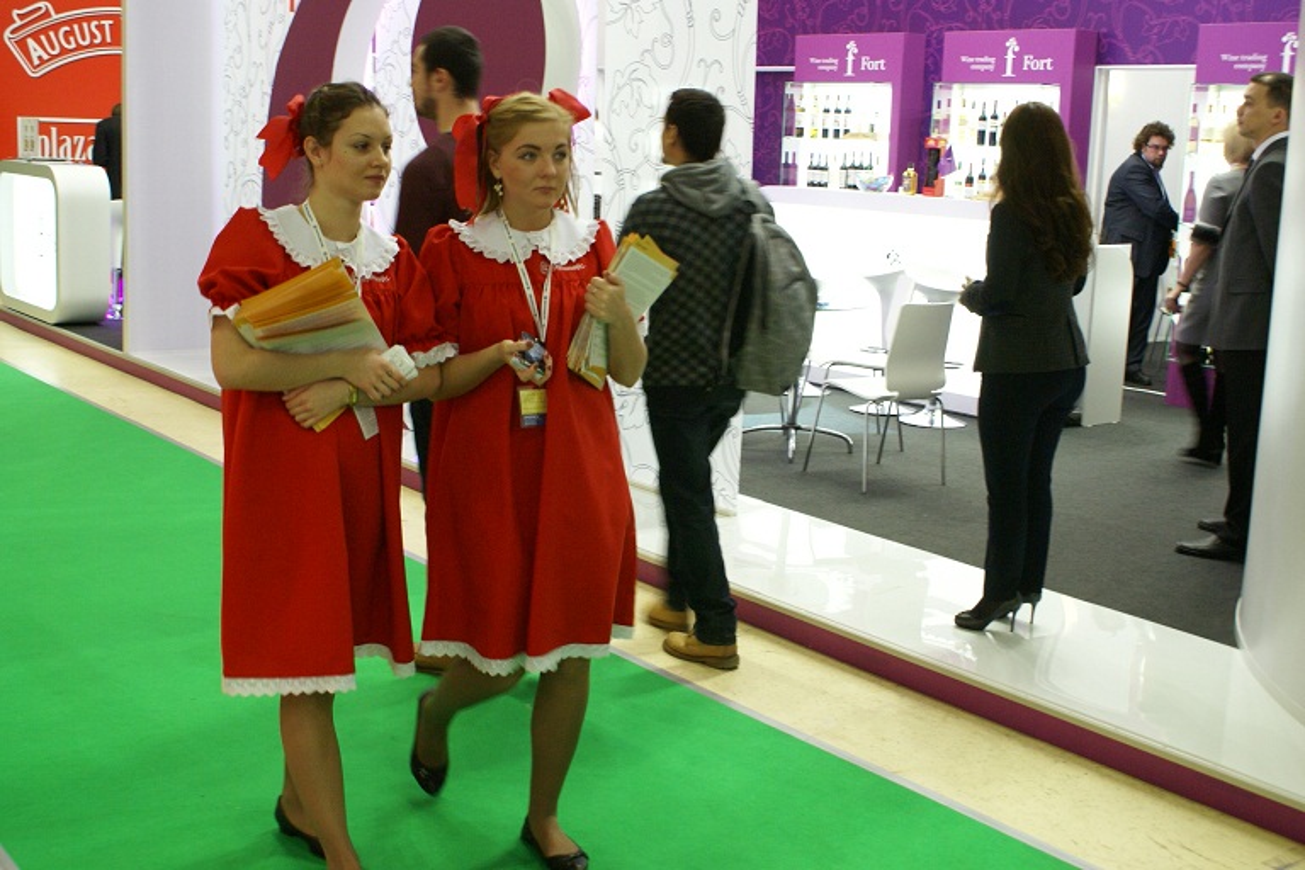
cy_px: 435
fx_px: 1414
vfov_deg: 34.2
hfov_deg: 49.6
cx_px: 652
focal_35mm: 39
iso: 320
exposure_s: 1/50
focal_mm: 26
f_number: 4.5
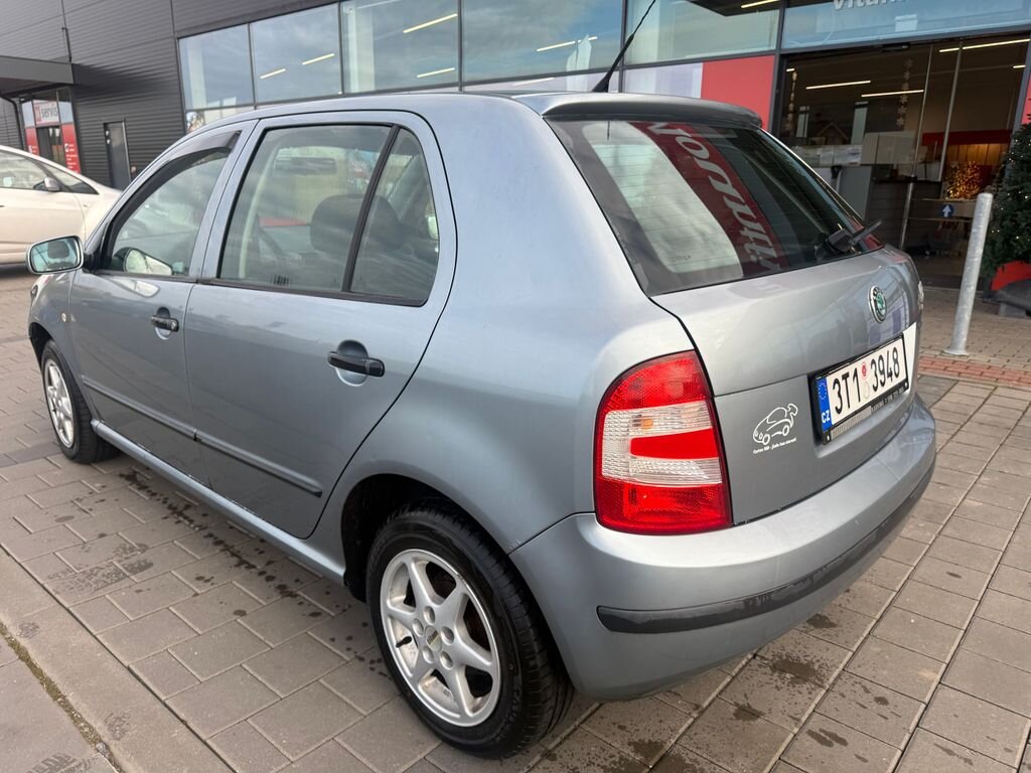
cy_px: 386
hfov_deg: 71.6
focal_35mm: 24
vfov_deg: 56.8
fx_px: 715
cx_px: 516
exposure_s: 1/788
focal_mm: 6.76
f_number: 1.78
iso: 80
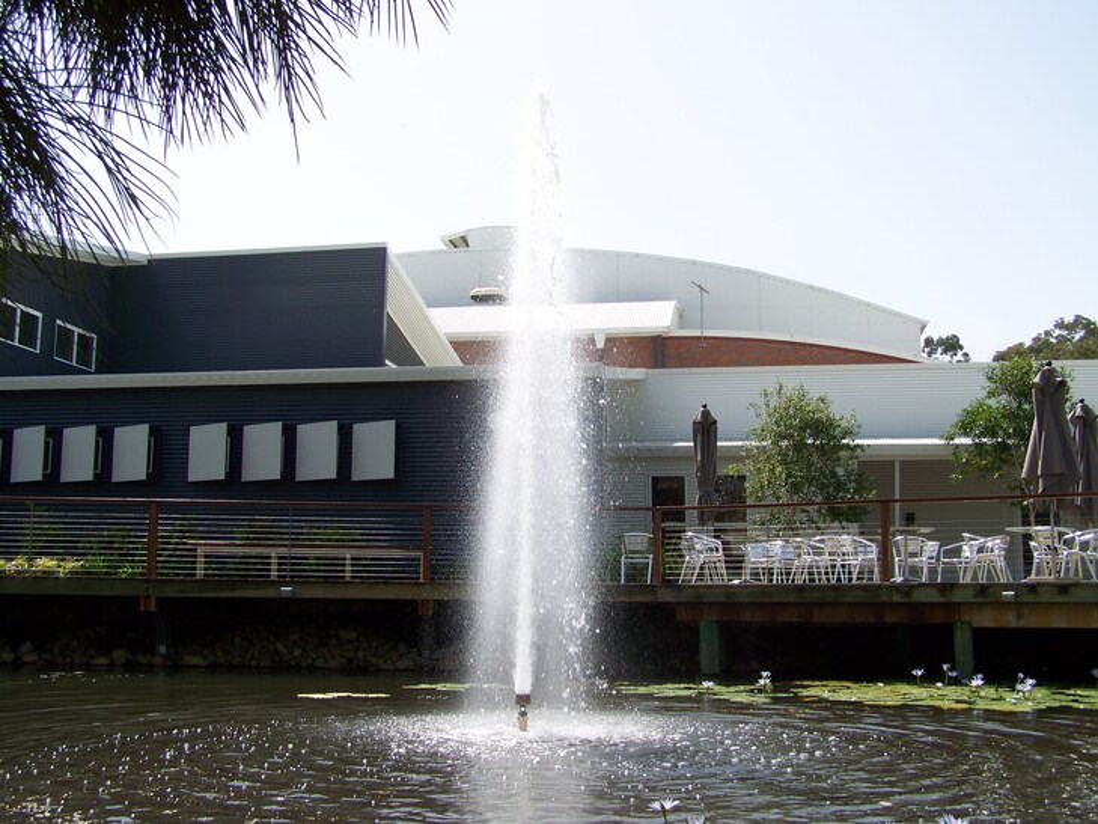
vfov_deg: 37.7
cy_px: 412
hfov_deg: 49.0
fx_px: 1206
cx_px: 549
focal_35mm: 38
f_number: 4
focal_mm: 6.3
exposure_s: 1/400
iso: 64
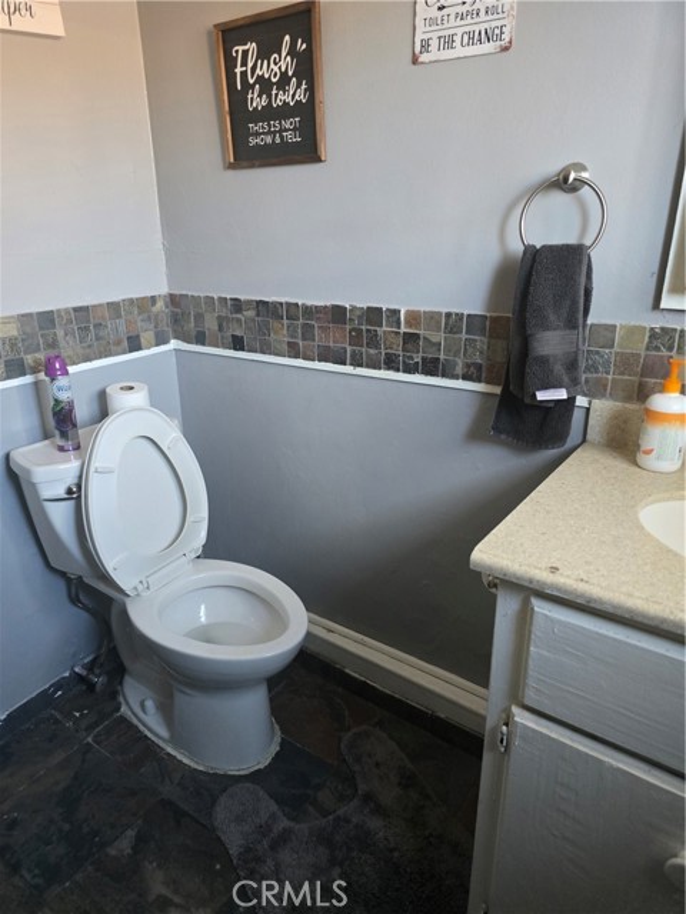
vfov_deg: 73.9
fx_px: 608
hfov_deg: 58.9
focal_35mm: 23
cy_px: 457
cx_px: 343
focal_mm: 6.3
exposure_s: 1/60
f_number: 1.7
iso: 640
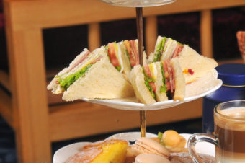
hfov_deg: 14.4
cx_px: 236
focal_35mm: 141
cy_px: 104
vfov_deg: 9.7
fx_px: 959
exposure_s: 1/60
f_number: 5
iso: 500
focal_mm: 40
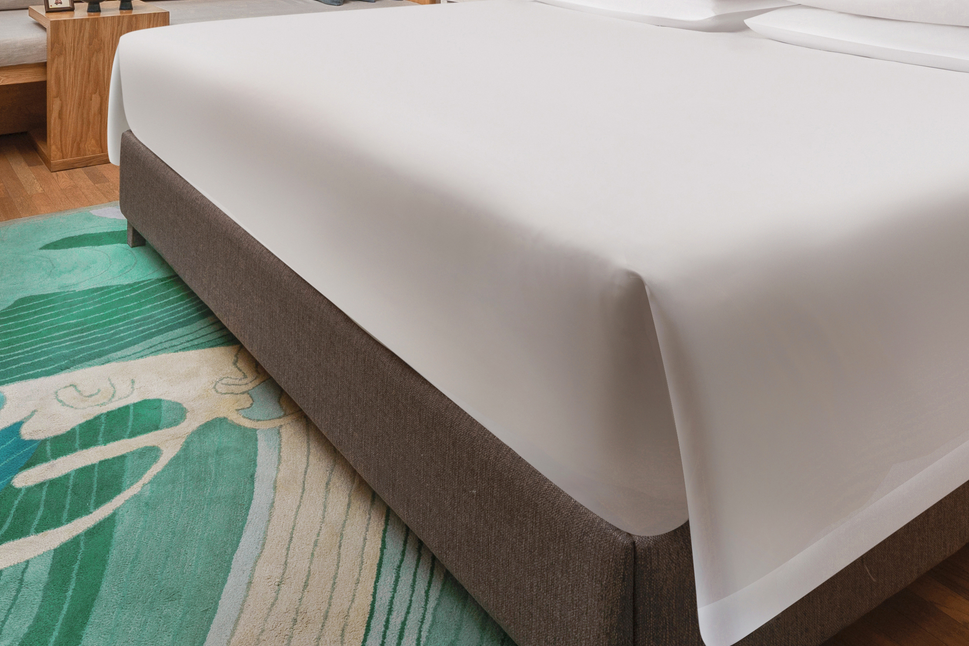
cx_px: 290
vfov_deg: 34.6
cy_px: -113
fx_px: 834
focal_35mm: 31
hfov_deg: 58.3
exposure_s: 1/200
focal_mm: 12
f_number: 10
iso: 125
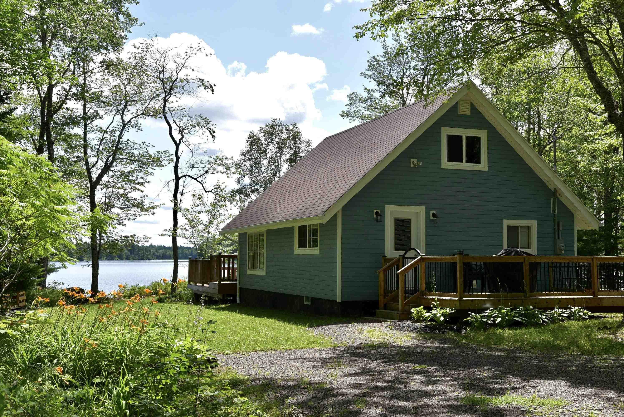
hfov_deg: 46.4
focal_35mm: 42
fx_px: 729
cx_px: 312
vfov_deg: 31.9
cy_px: 208
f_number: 7.1
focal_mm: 28
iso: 100
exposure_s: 1/200
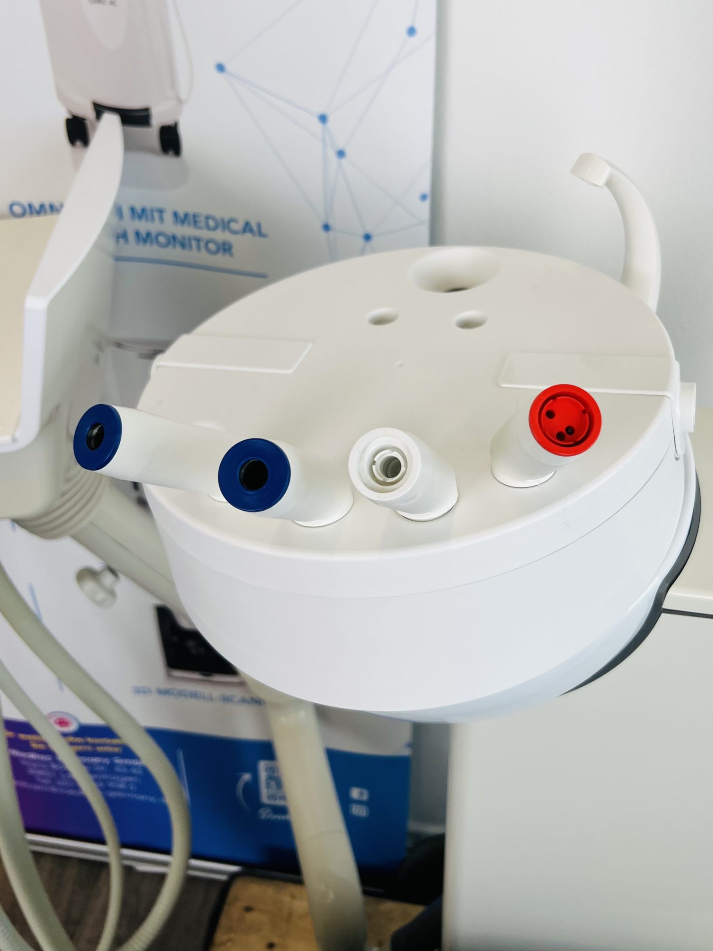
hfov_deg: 43.9
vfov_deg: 56.6
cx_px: 429
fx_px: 879
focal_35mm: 32
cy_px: 405
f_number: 1.5
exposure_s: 1/207
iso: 40
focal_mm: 5.7
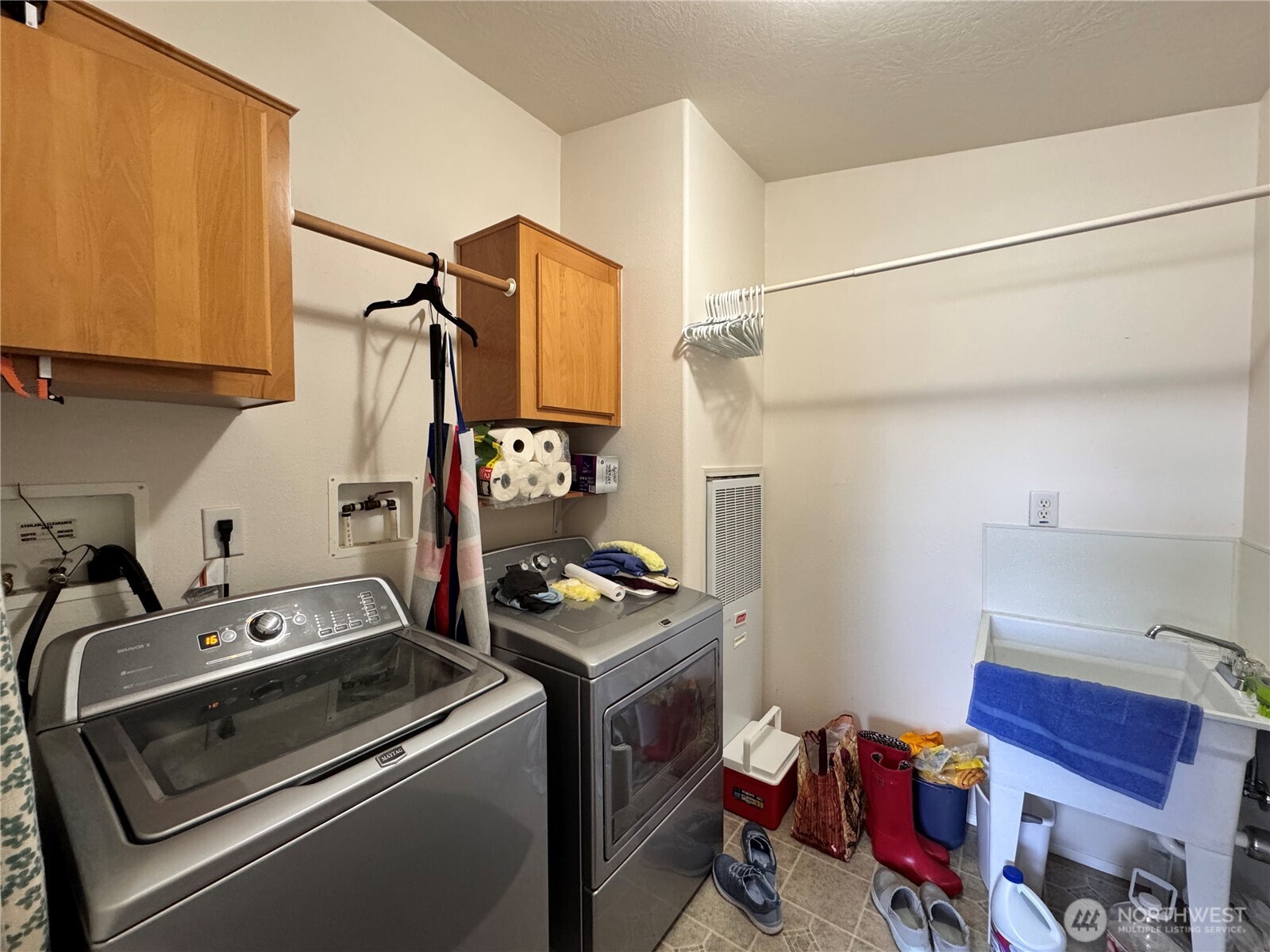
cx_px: 635
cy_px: 476
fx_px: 514
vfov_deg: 85.7
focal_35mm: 14
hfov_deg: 102.1
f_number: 2.2
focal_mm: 2.22
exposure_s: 1/60
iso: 250
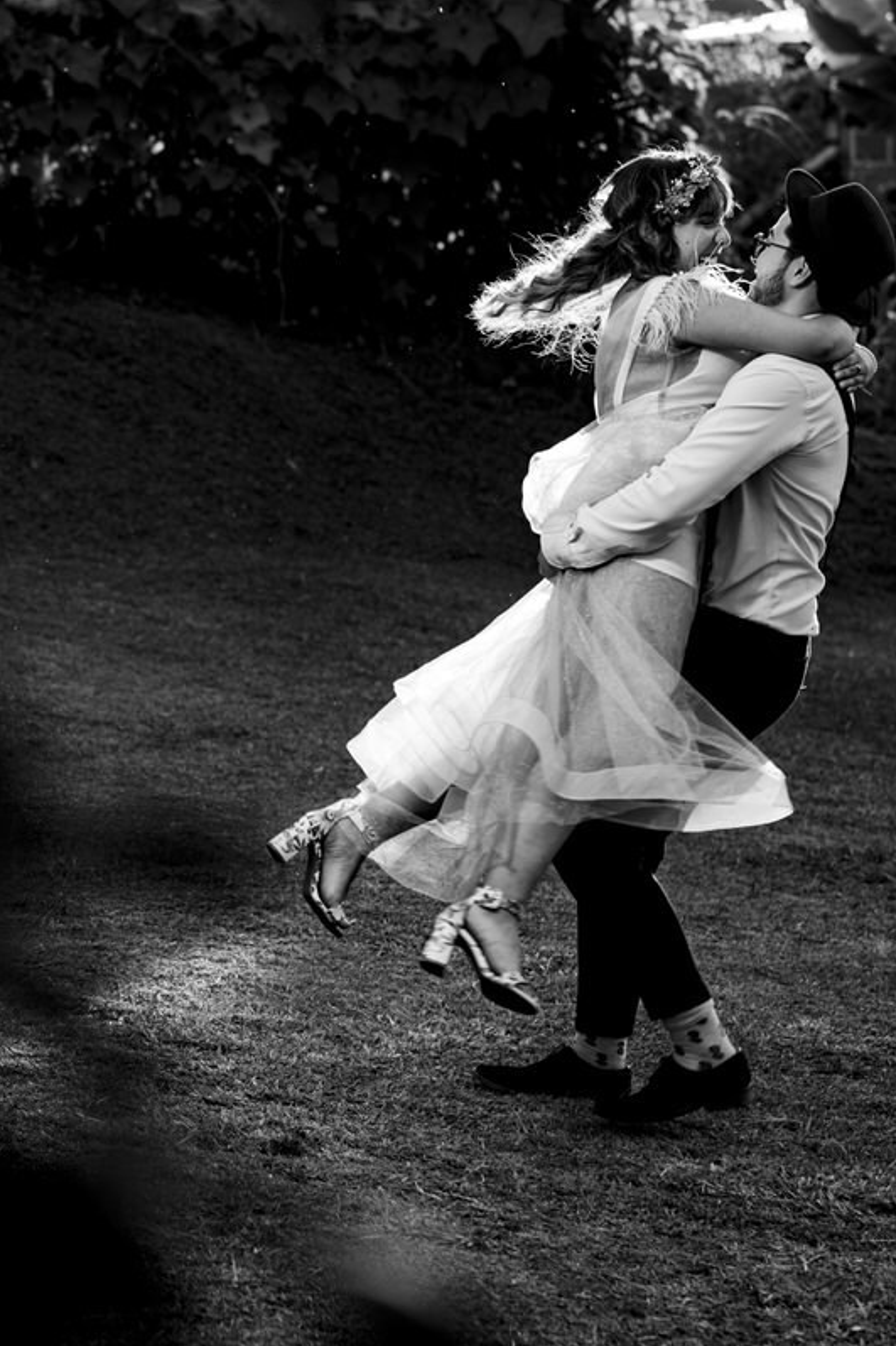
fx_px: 4780
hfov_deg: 10.6
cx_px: 64
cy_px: 671
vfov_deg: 16.0
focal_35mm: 128
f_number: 4
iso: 100
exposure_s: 1/400
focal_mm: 85
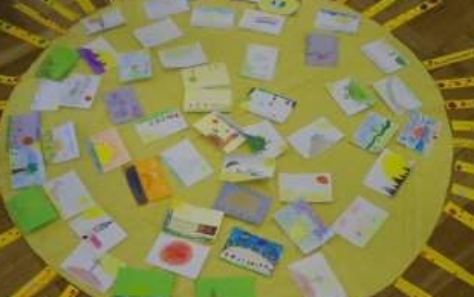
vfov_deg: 24.4
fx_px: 685
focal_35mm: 53
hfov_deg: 38.2
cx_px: 237
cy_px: 175
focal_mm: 6.3
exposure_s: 1/50
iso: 200
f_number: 3.5
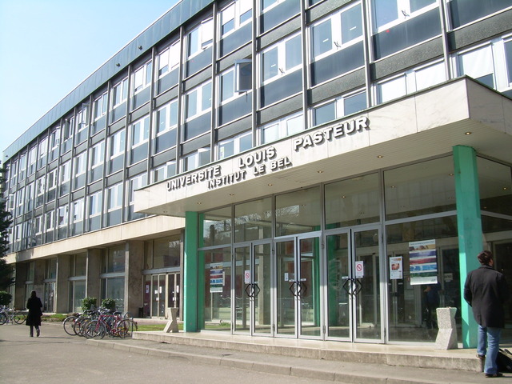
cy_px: 192
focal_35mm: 38
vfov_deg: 37.7
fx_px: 562
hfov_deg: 49.0
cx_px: 256
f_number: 4.6
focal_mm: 6.3
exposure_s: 1/324
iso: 50
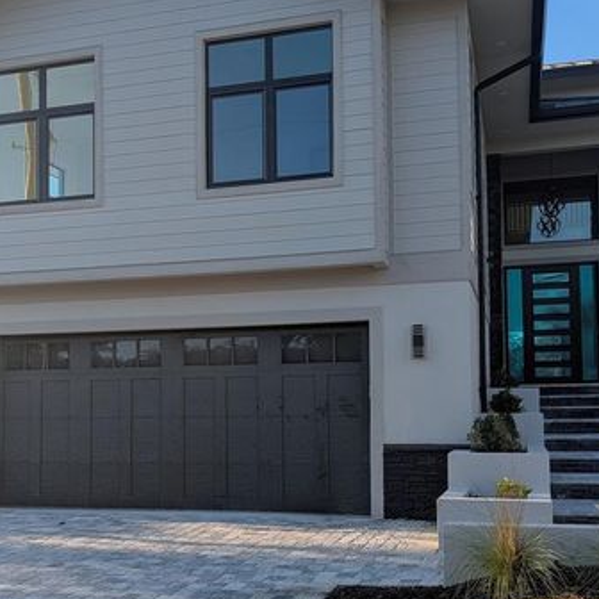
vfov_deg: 39.9
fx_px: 822
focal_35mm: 42
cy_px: 358
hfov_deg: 40.0
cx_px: 271
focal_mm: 6.9
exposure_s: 1/385
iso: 19
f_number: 1.68
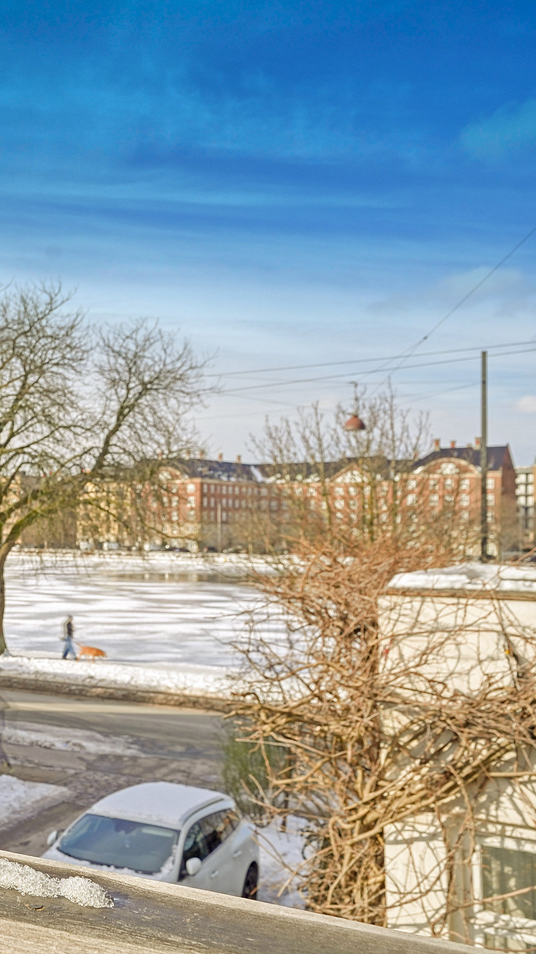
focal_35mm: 47
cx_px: -208
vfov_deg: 43.7
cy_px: 495
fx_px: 1188
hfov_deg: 22.1
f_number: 8
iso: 400
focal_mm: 28
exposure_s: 1/125
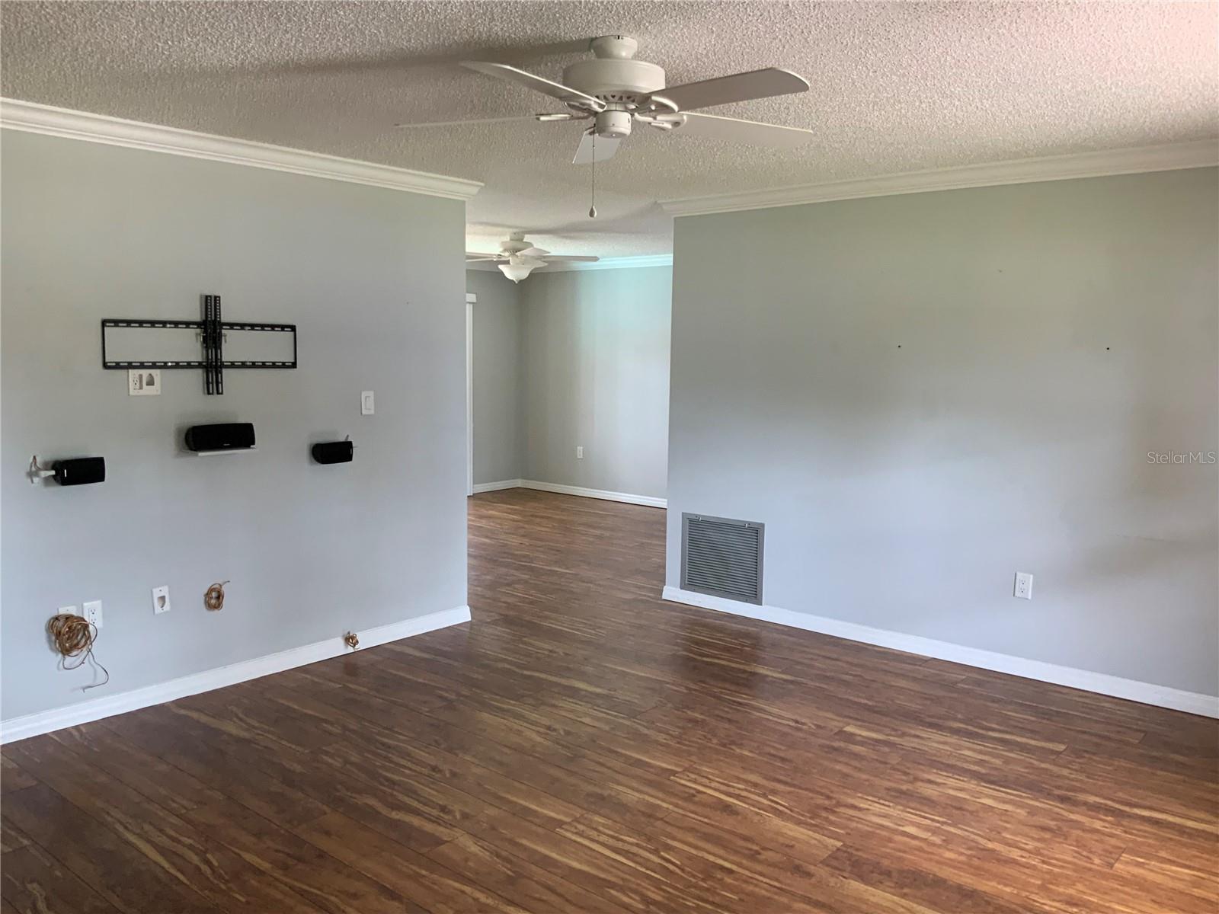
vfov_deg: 48.2
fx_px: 1021
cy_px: 457
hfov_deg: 61.7
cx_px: 610
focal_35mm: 29
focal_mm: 3
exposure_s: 1/60
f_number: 1.8
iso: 100
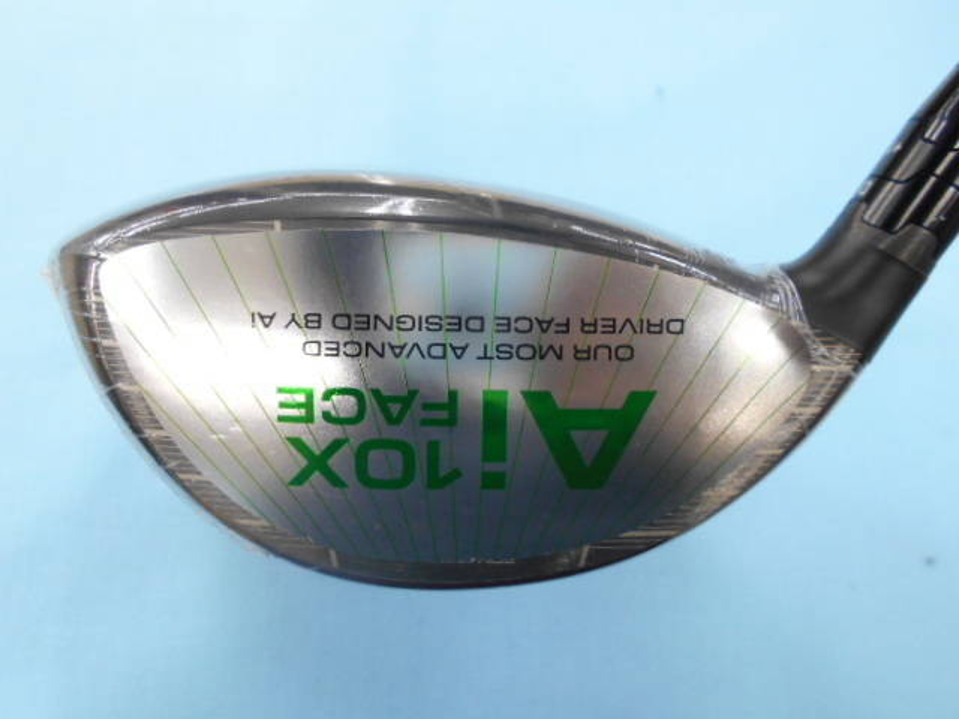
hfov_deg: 67.3
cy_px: 360
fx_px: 720
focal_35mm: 26
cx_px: 480
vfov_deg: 53.1
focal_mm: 4.6
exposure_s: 1/30
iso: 220
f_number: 3.2
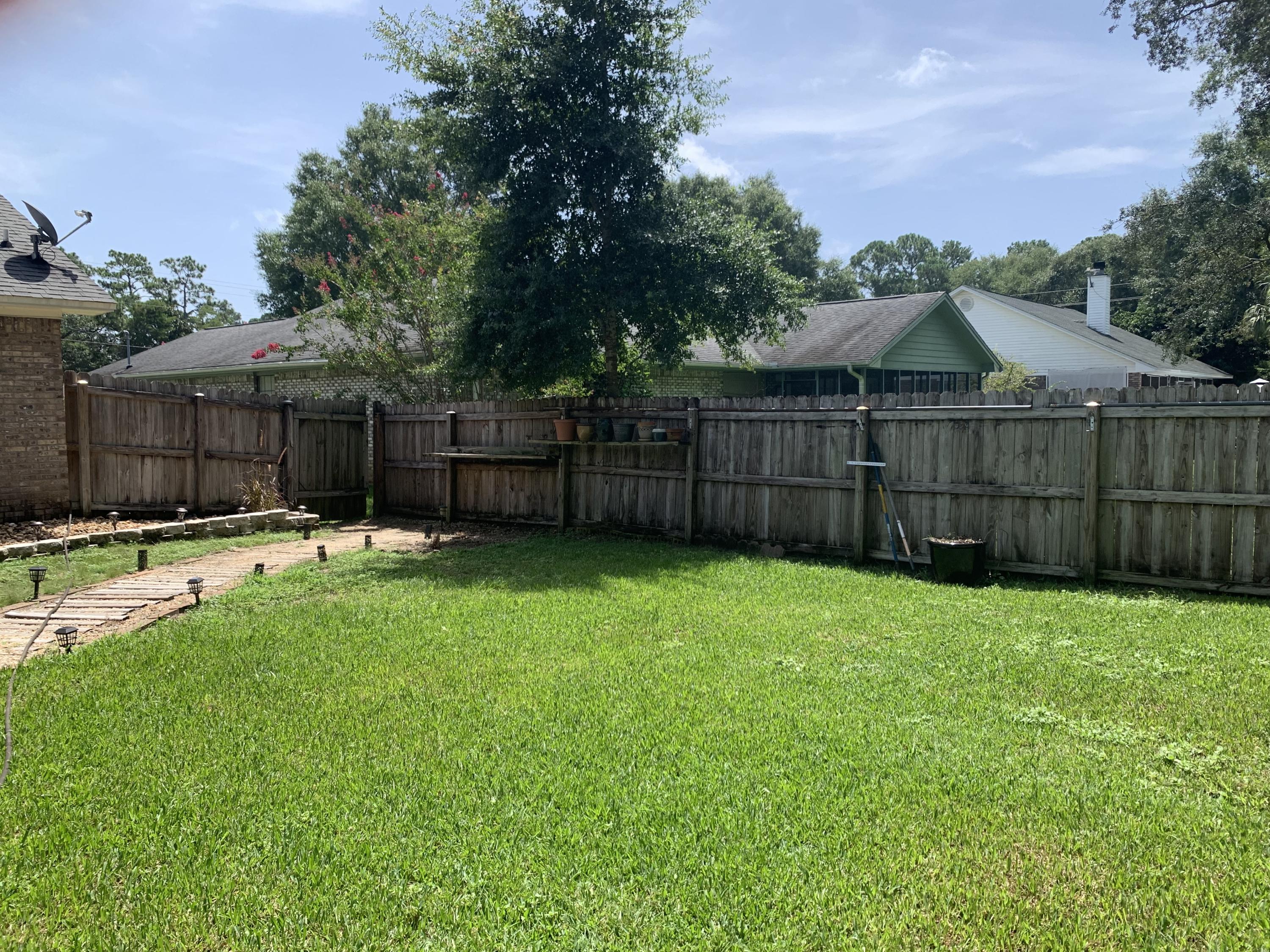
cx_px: 635
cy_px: 476
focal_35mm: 26
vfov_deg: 53.1
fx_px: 954
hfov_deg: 67.3
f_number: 1.8
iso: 25
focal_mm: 4.25
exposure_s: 1/1350
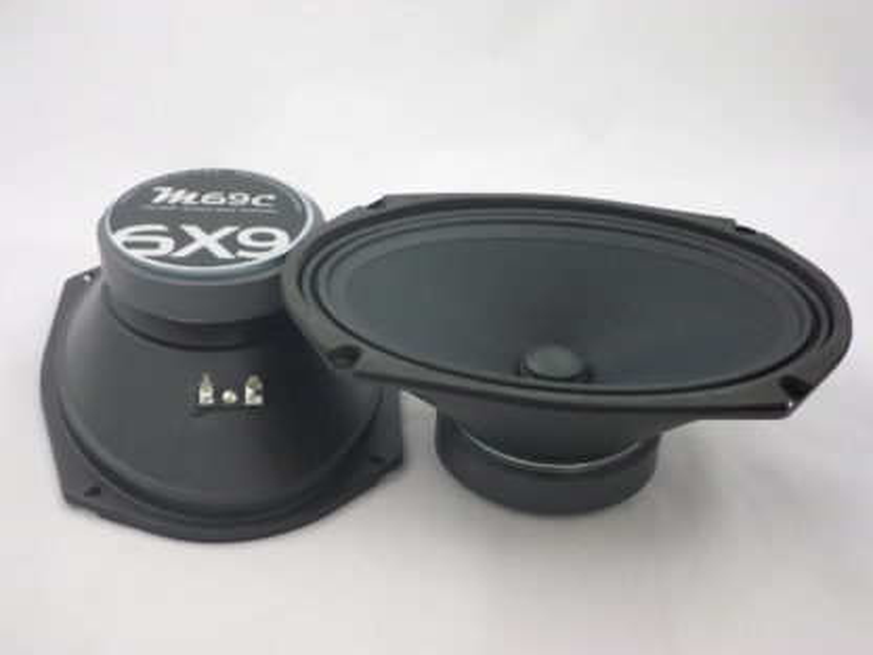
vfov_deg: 27.0
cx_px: 436
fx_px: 1362
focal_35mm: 54
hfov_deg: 35.5
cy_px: 328
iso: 240
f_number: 3.6
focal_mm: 9.7
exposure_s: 1/45
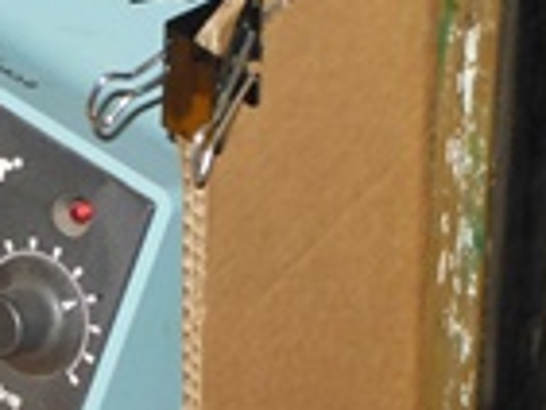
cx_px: 81
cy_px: 31
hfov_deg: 8.2
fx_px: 3820
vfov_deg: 6.1
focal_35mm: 242
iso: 320
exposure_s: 1/60
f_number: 4.4
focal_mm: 13.6
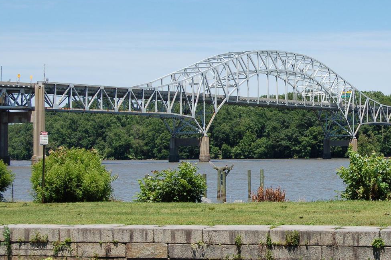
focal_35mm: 100
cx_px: 279
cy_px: 105
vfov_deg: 13.7
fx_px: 1082
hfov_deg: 20.4
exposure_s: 1/320
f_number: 9
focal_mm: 45
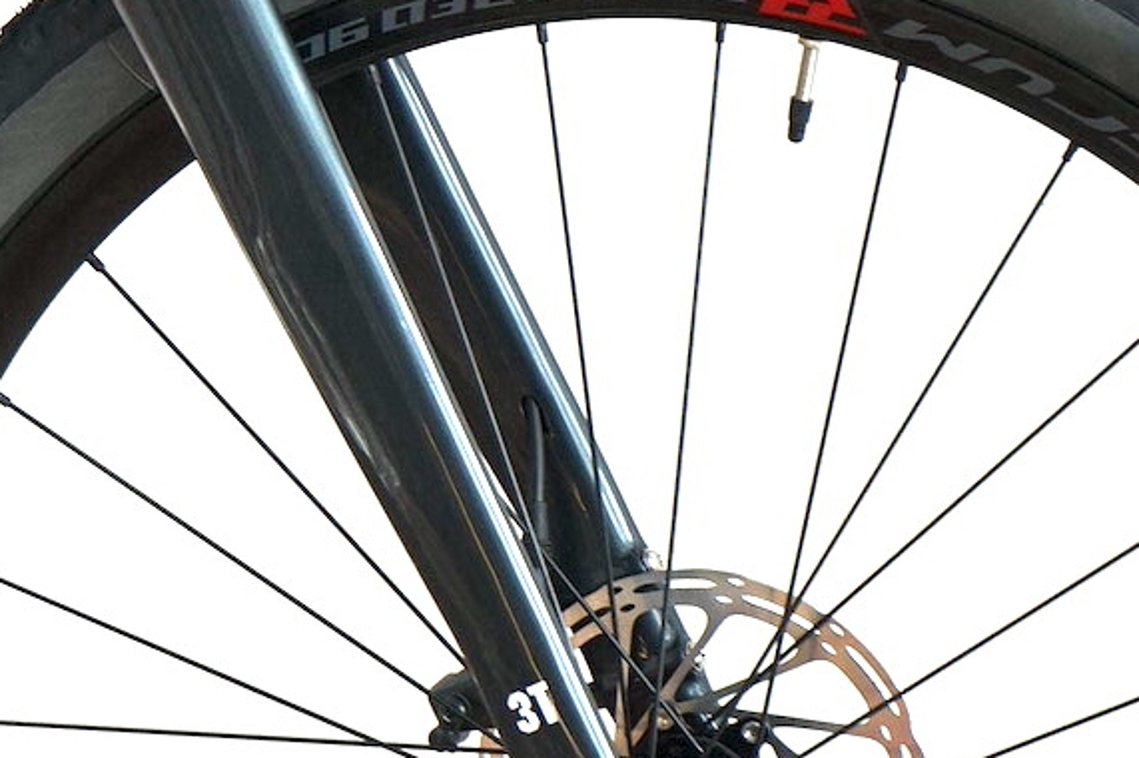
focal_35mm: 239
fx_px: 7557
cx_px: -485
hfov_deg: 8.5
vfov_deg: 5.7
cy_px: 72
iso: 400
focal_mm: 65
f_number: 5.6
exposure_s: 1/160
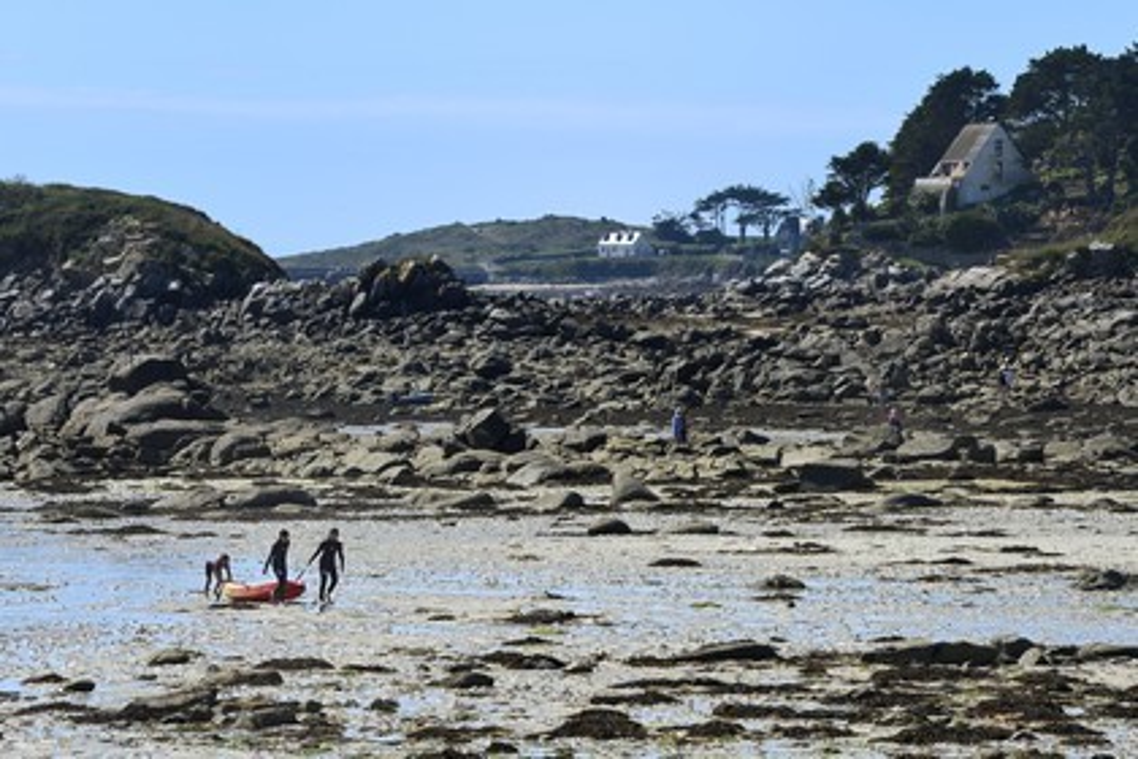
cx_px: 569
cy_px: 380
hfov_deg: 10.3
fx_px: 6322
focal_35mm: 200
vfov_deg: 6.9
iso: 200
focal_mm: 200
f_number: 13
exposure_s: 1/320
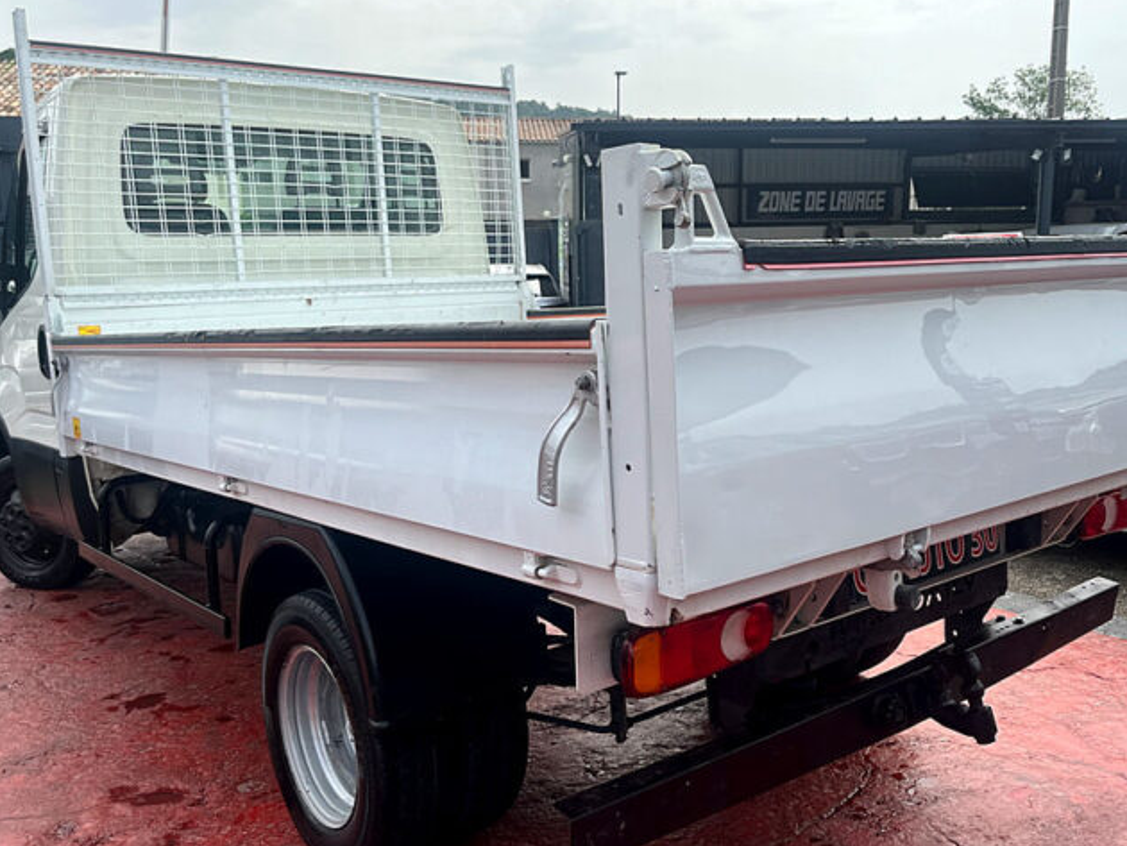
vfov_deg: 43.0
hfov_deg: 55.2
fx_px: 1075
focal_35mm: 33
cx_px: 626
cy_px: 413
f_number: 1.6
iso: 50
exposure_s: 1/2410
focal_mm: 5.1
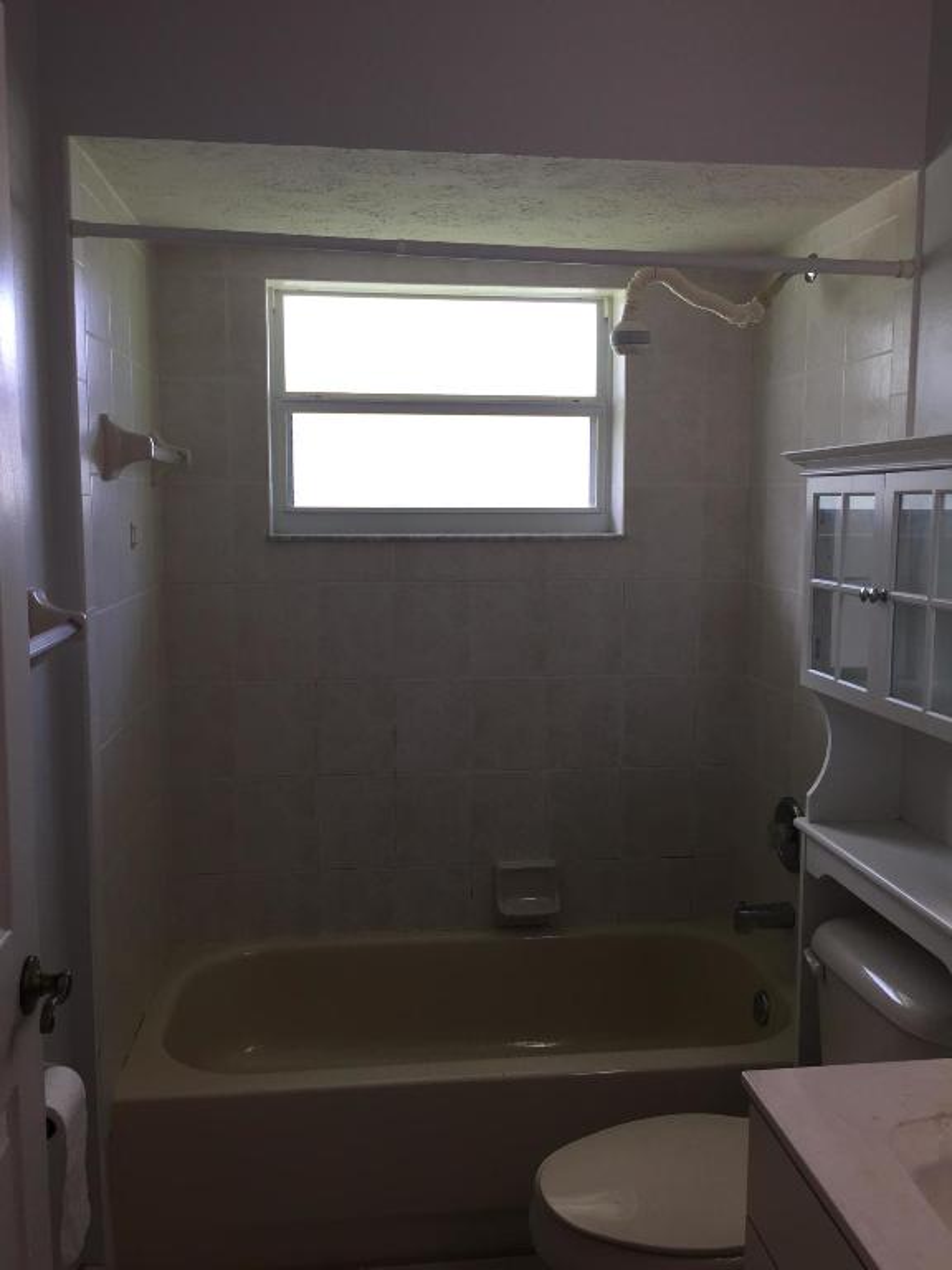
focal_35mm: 29
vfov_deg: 61.7
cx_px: 476
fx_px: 1063
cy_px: 635
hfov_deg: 48.2
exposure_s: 1/60
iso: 32
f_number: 2.2
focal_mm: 4.15
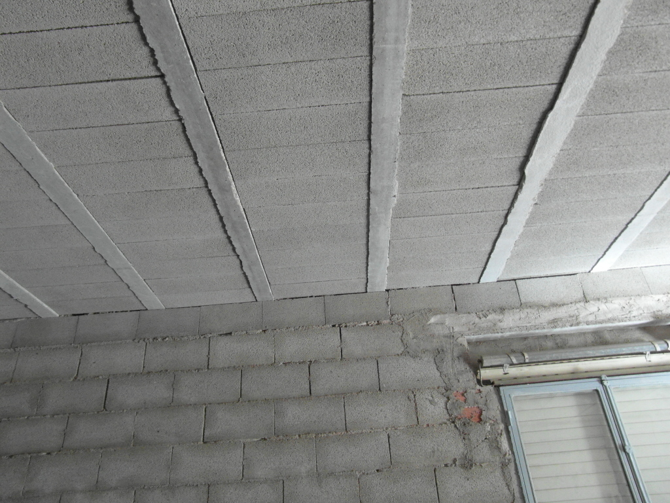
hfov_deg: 71.6
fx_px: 465
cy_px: 252
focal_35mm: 24
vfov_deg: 56.8
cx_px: 335
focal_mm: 4
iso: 480
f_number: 3.2
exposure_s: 1/30
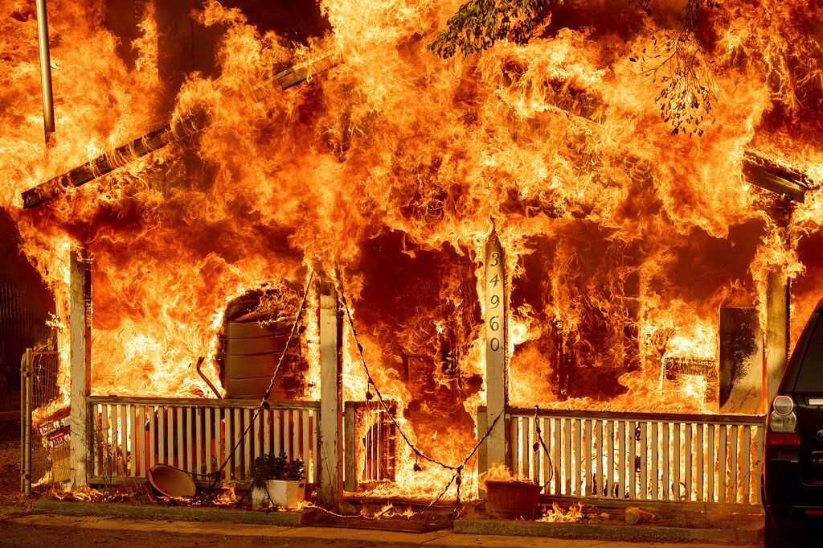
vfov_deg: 11.4
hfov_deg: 17.1
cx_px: 412
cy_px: 274
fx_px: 2741
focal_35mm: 120
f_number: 4.8
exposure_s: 1/6000
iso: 800
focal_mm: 120
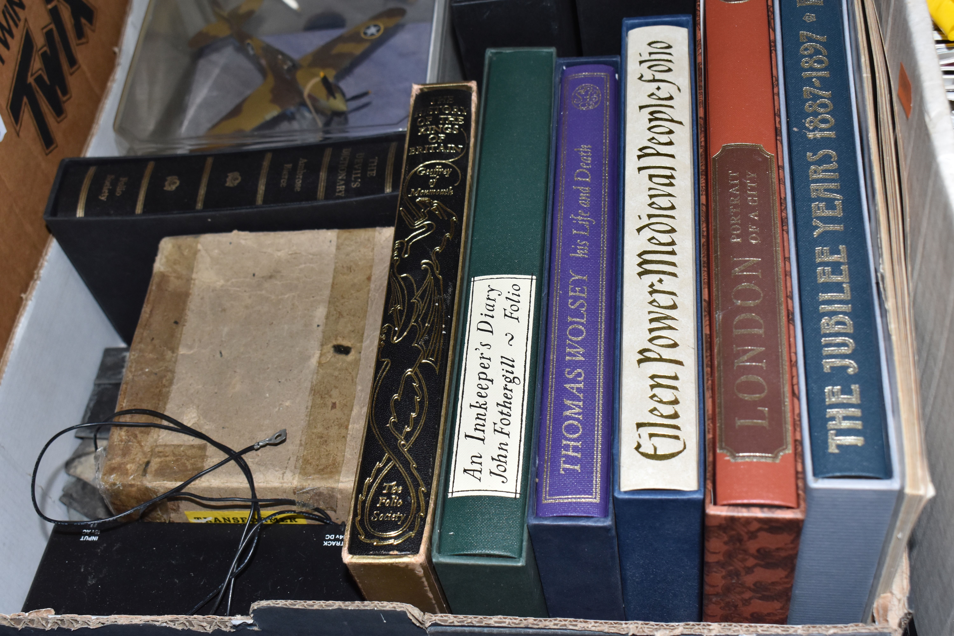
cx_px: 477
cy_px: 318
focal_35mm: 48
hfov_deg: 41.1
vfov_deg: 28.1
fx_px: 1272
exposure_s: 1/60
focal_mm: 32
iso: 800
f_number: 8
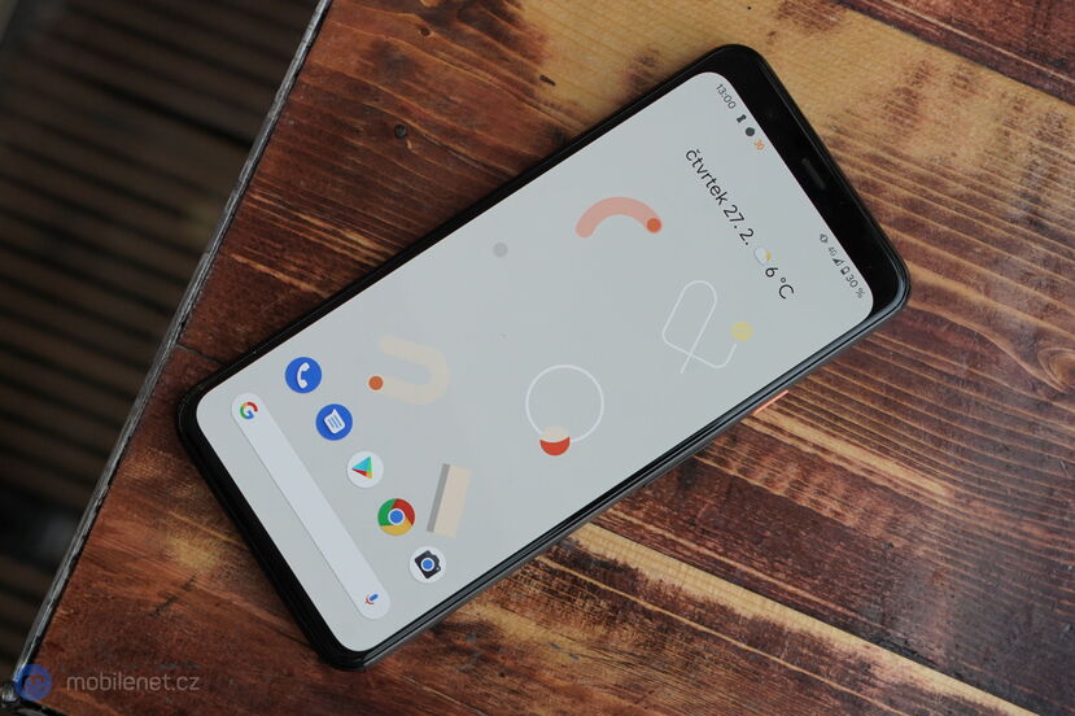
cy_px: 358
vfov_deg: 21.6
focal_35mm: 63
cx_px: 538
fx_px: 1880
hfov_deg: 31.9
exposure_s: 1/160
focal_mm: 63
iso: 1600
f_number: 6.3
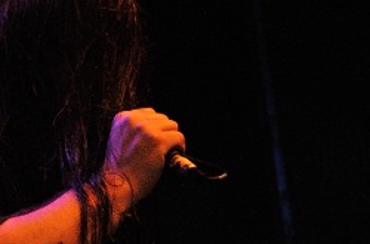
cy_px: 160
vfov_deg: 5.0
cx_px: 18
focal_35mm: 271
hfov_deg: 7.6
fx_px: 2777
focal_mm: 92
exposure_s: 1/60
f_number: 5.6
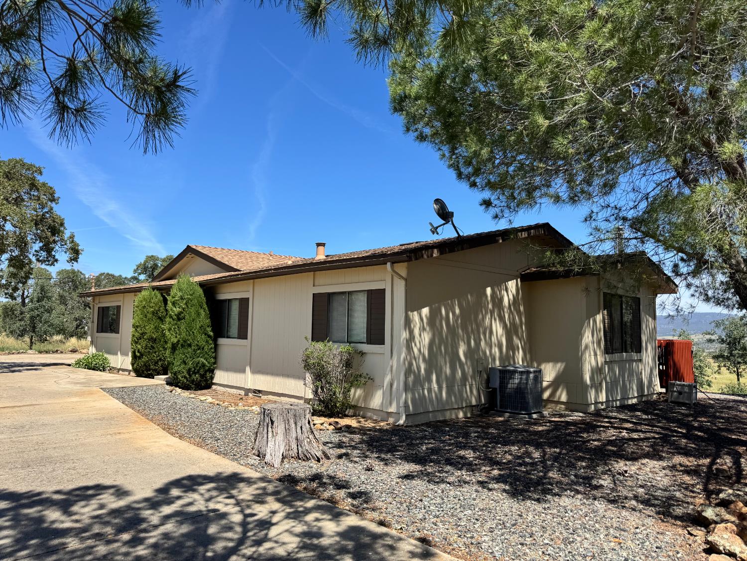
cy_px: 280
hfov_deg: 71.6
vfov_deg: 56.8
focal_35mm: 24
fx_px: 518
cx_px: 374
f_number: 1.78
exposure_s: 1/3597
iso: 80
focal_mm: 6.76
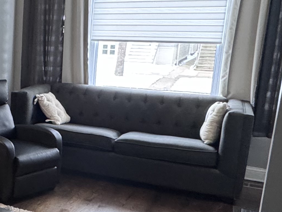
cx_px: -33
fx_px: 448
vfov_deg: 26.5
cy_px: 132
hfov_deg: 30.9
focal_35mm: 55
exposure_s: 1/60
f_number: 2.2
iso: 320
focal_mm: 2.22
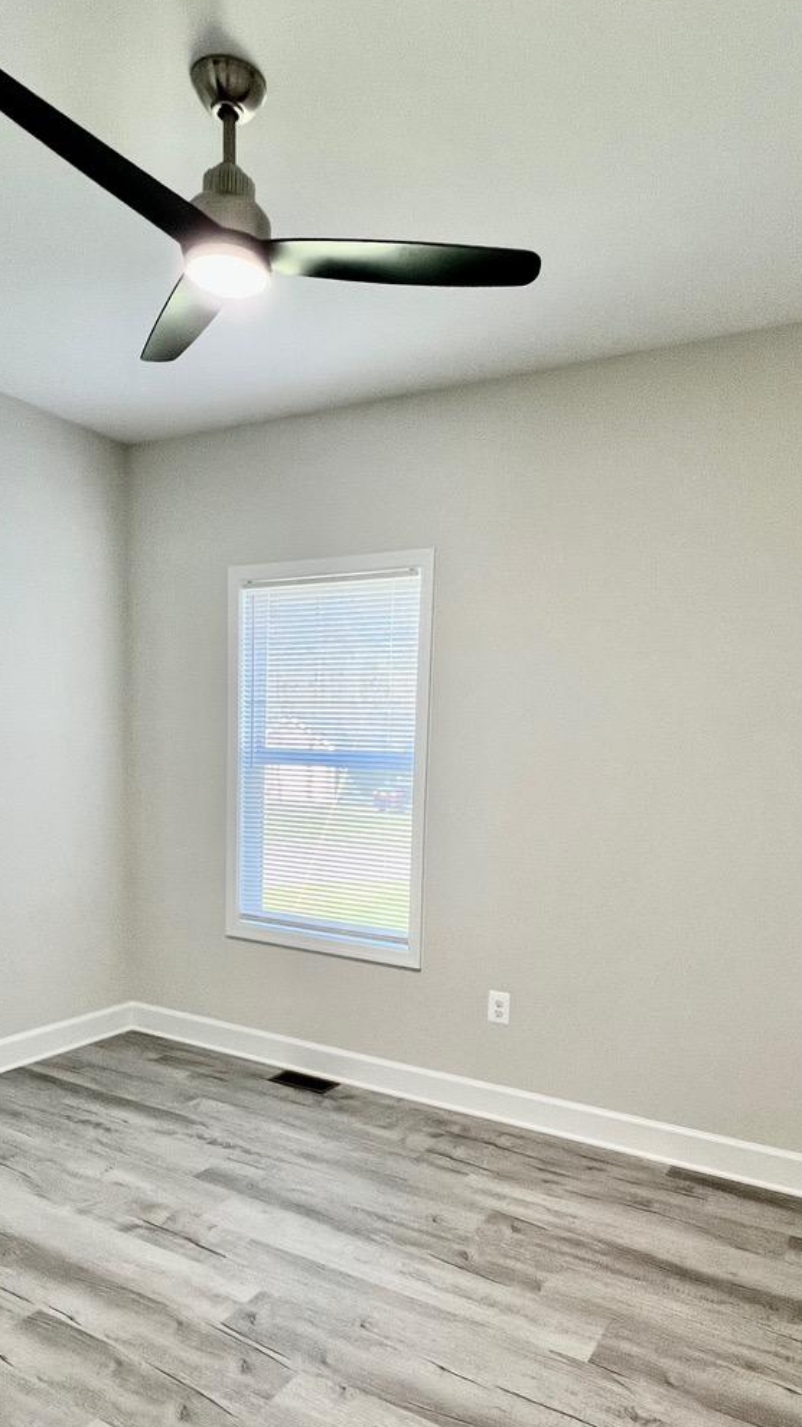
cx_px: 418
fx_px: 832
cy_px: 880
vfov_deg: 79.9
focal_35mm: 22
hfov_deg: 51.4
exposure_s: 1/120
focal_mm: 1.57
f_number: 1.8
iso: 200
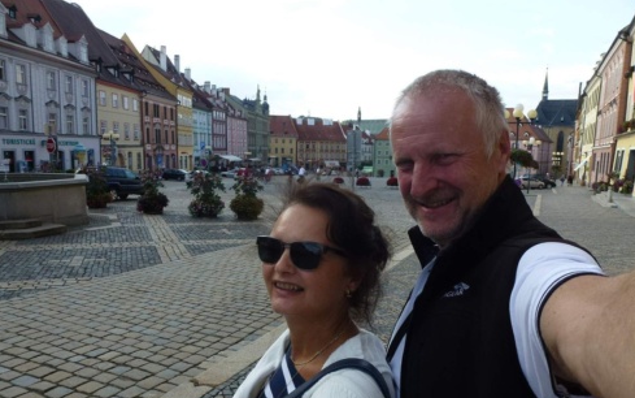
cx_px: 322
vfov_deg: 47.6
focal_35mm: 26
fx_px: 450
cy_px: 220
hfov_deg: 70.4
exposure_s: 1/250
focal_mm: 4.3
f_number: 4
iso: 100
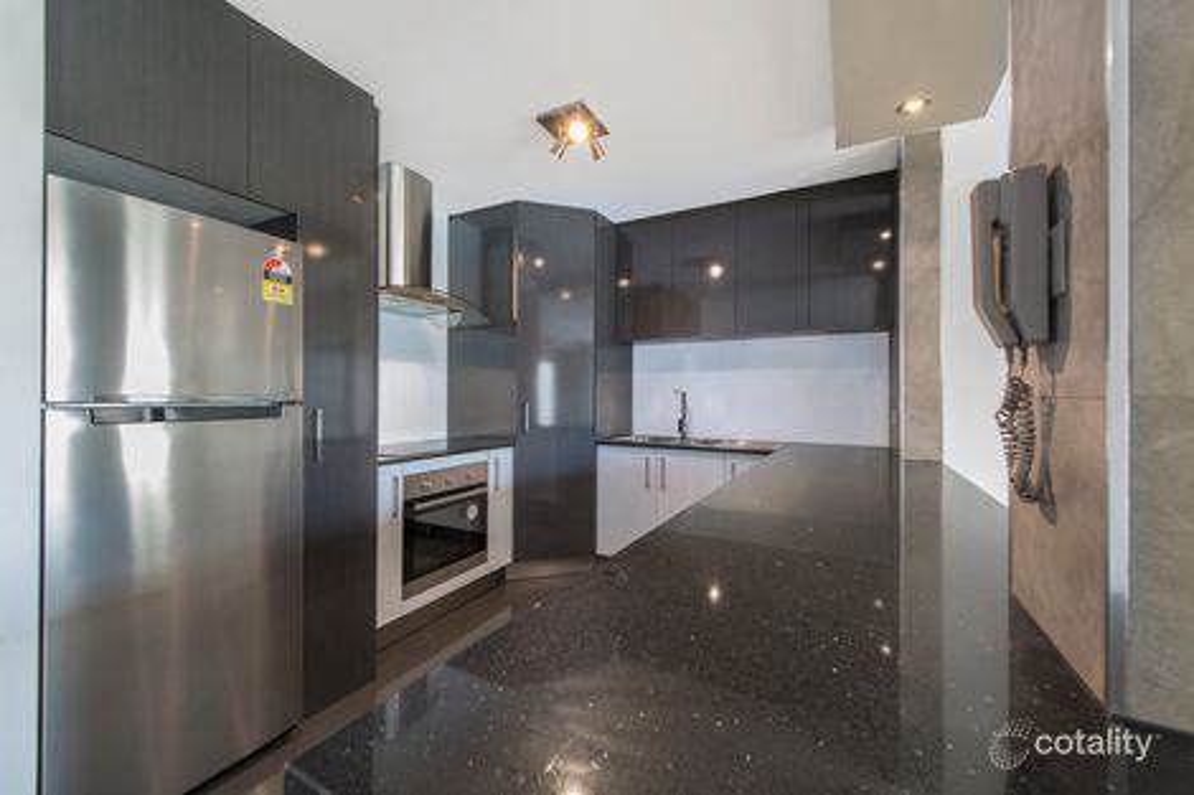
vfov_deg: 81.2
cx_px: 597
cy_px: 398
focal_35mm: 14
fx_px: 464
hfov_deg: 104.3
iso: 50
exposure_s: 1.6
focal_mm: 14
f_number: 8
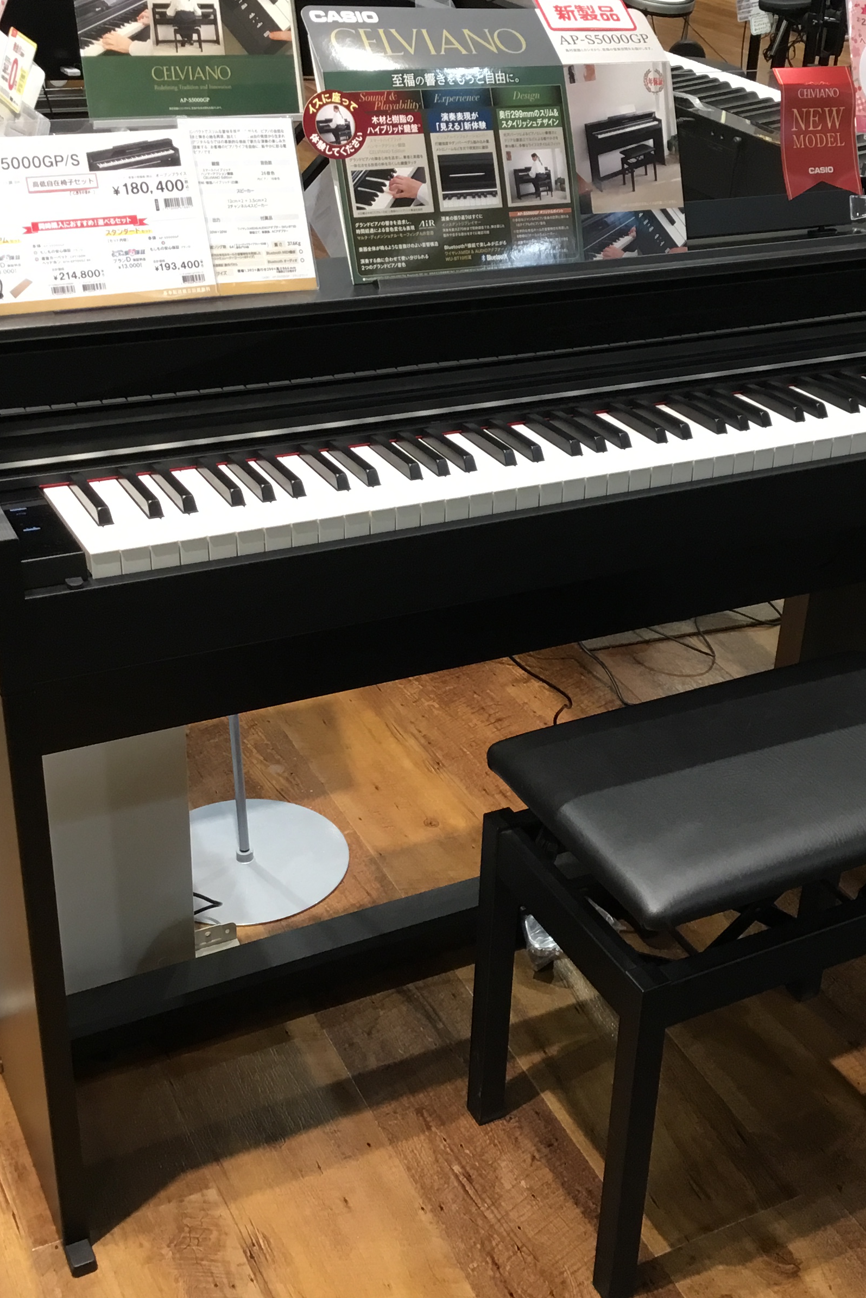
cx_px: 564
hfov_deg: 30.3
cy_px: 638
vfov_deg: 44.5
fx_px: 1587
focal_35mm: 44
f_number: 2.4
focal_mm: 3.3
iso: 64
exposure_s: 1/30
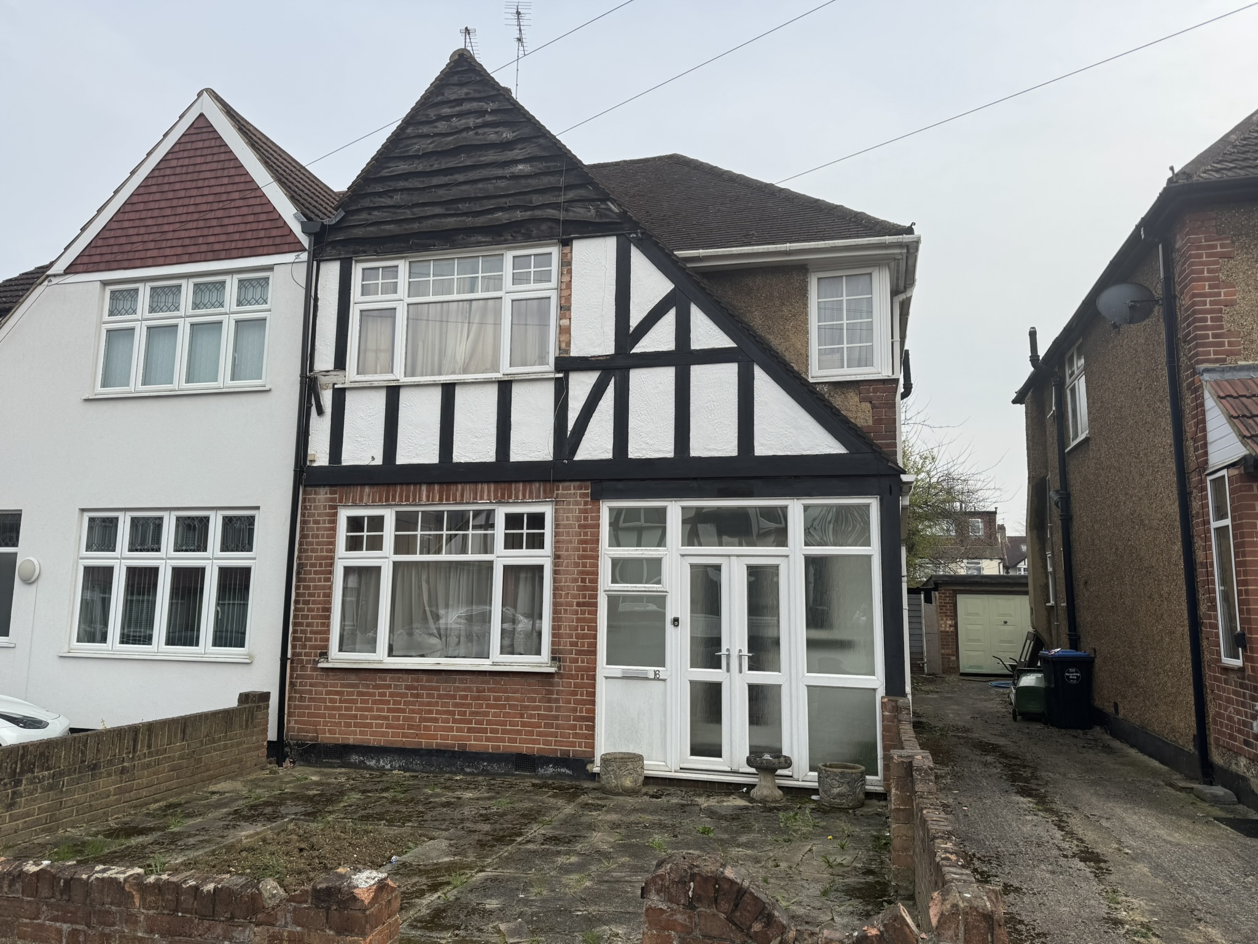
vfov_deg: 56.8
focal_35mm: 24
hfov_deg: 71.6
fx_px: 872
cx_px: 629
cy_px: 472
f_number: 1.78
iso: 80
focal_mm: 6.76
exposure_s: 1/2174
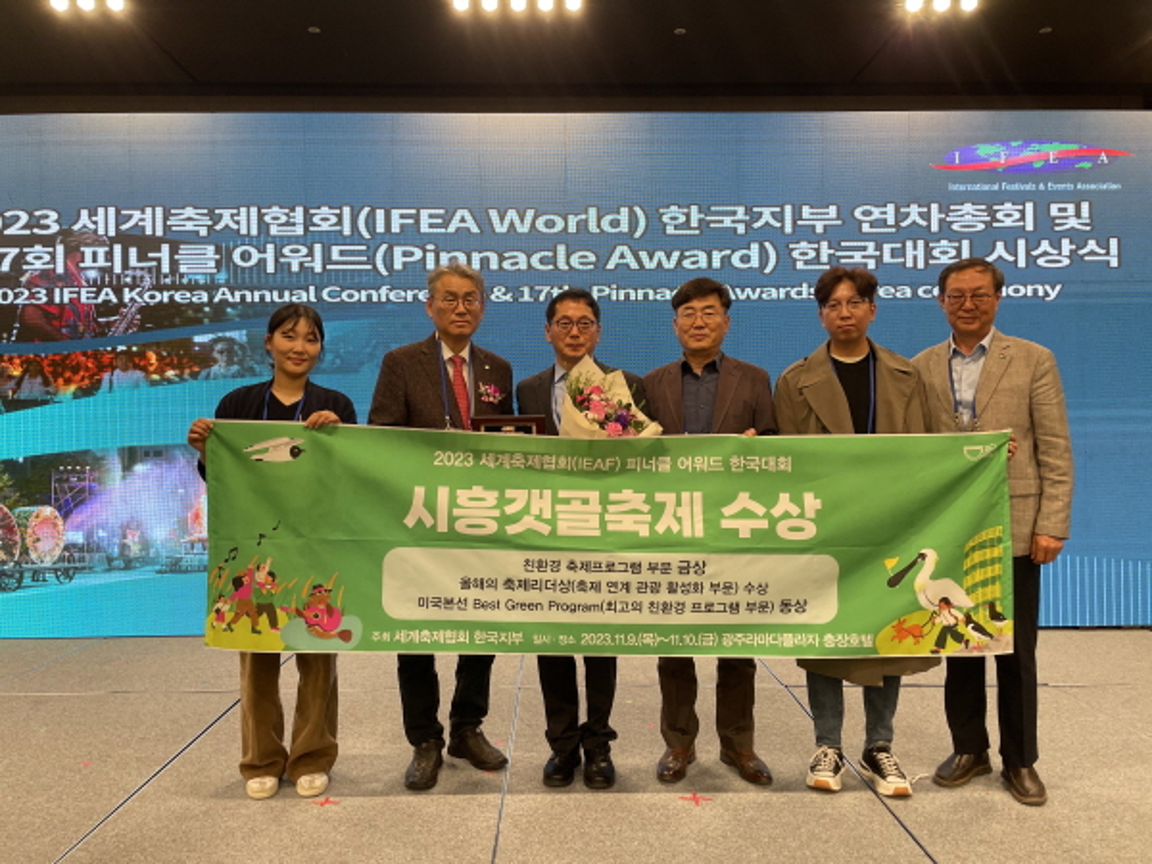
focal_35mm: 26
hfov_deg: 67.3
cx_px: 576
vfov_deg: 53.1
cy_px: 432
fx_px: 865
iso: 125
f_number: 1.6
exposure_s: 1/120
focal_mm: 4.2
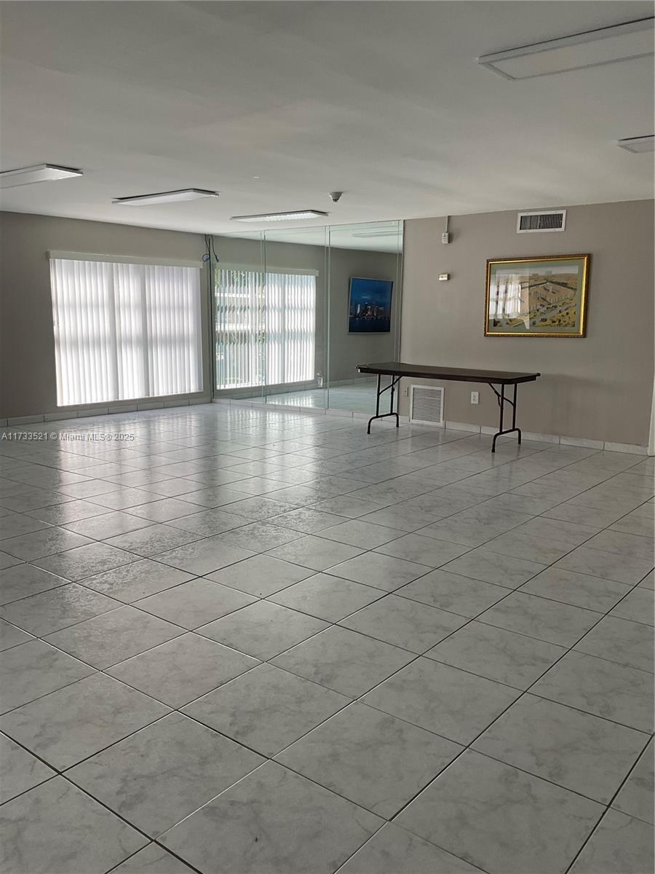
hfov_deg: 48.2
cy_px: 437
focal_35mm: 29
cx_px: 328
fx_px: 732
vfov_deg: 61.7
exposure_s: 1/165
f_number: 1.8
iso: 16
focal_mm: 3
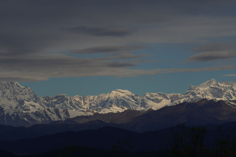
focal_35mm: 300
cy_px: 78
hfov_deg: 6.9
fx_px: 1967
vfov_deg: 4.6
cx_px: 118
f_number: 8
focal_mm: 200
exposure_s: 1/1250
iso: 100
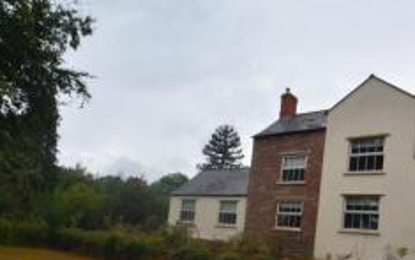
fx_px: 351
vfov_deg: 39.4
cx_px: 244
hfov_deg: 60.8
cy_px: 197
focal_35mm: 31
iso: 400
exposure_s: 1/250
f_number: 10
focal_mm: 10
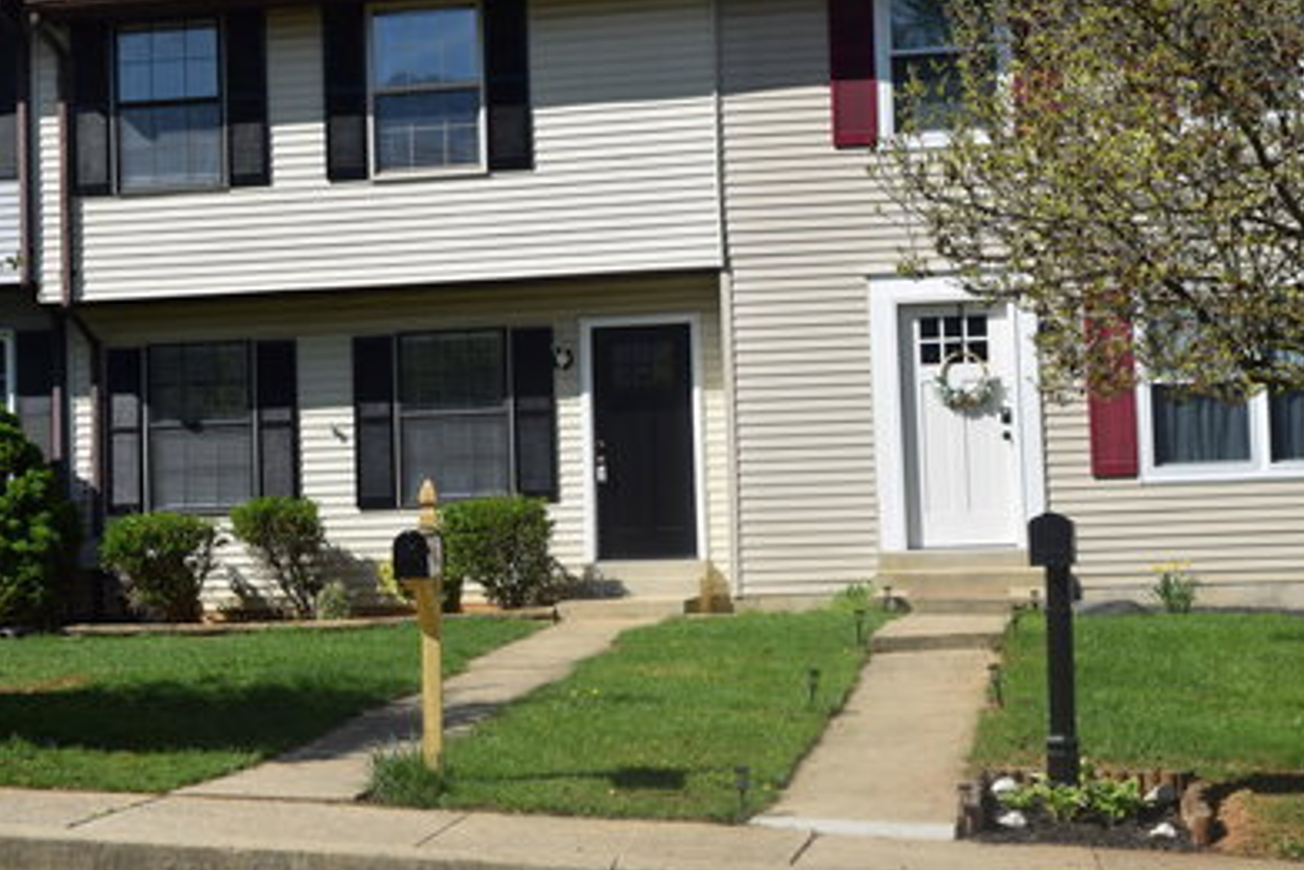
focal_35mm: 70
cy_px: 363
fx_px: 2536
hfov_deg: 28.8
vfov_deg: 19.5
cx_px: 550
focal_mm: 38
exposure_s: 1/500
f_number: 11
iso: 200
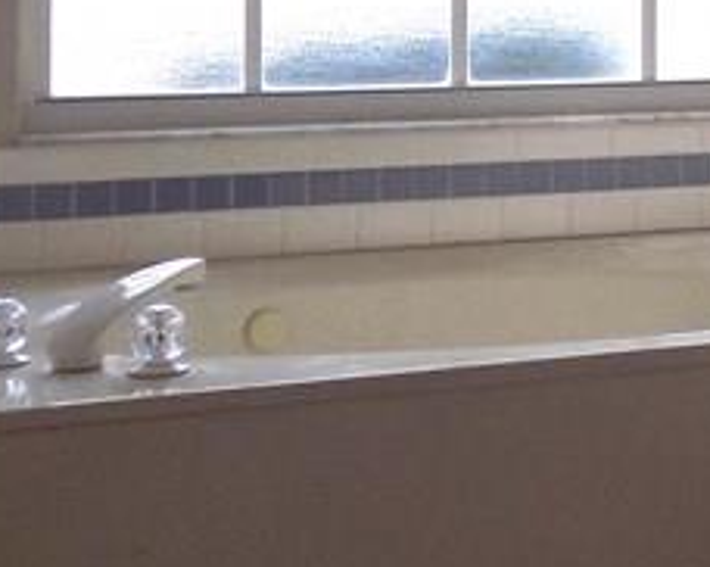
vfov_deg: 14.8
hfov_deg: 17.0
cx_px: 1102
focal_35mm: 101
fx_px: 2121
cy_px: -69
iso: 80
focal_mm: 4
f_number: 3.1
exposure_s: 1/80
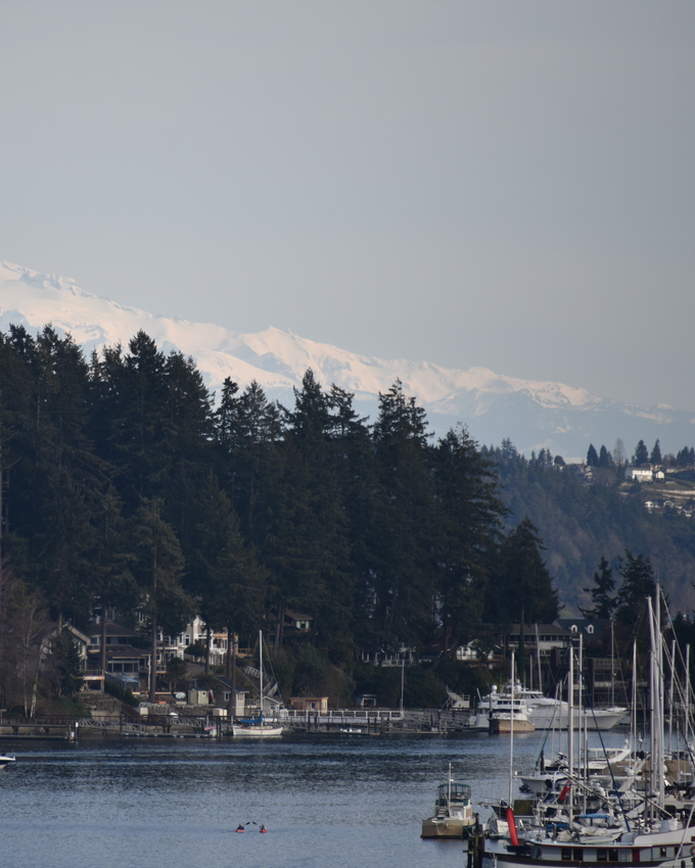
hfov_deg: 3.6
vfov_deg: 4.6
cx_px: 109
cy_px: 434
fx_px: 10902
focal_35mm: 424
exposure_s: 1/640
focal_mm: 300
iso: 180
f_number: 5.6
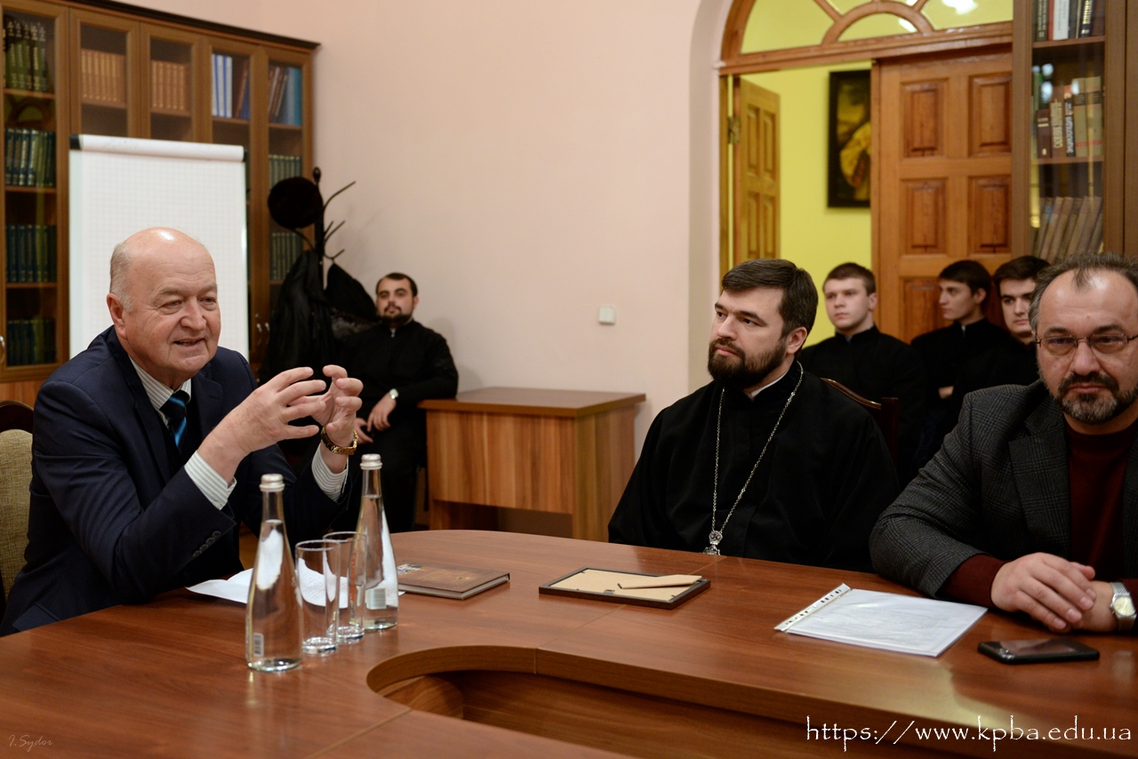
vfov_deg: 37.9
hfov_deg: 54.4
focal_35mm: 35
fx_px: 1107
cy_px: 380
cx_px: 569
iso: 1600
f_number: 2.8
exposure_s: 1/50
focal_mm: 35
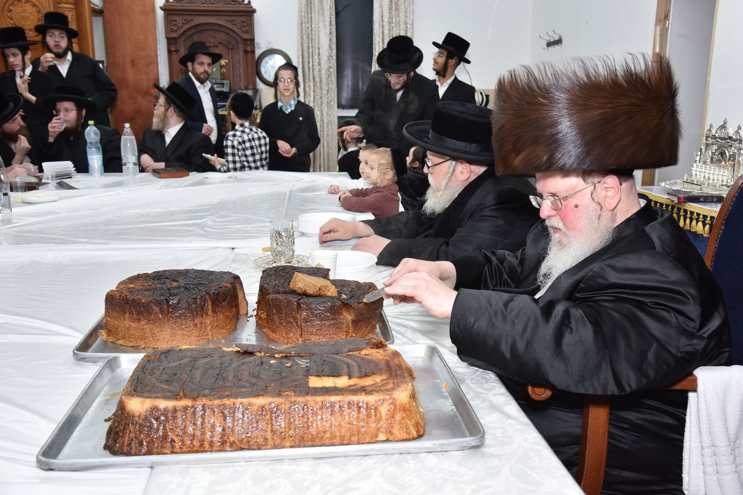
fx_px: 784
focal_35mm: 38
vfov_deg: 35.1
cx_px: 372
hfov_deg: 50.7
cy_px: 248
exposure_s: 1/160
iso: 800
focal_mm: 38
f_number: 8
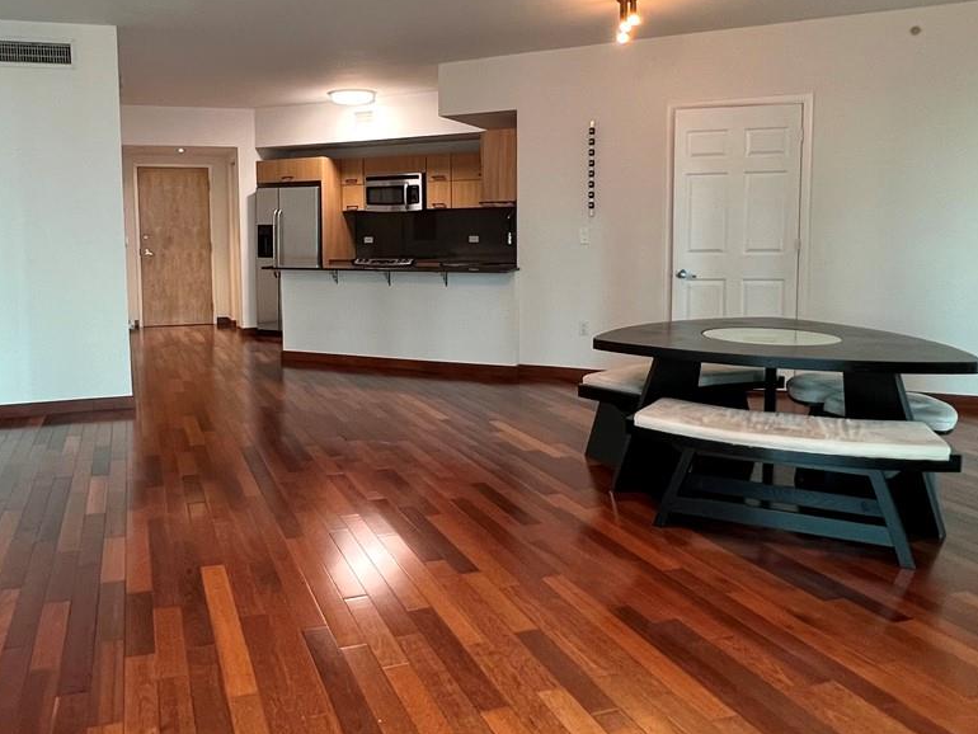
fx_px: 763
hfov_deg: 64.5
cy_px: 300
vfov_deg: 51.1
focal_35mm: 27
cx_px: 377
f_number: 1.8
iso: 250
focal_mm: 1.57
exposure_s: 1/60
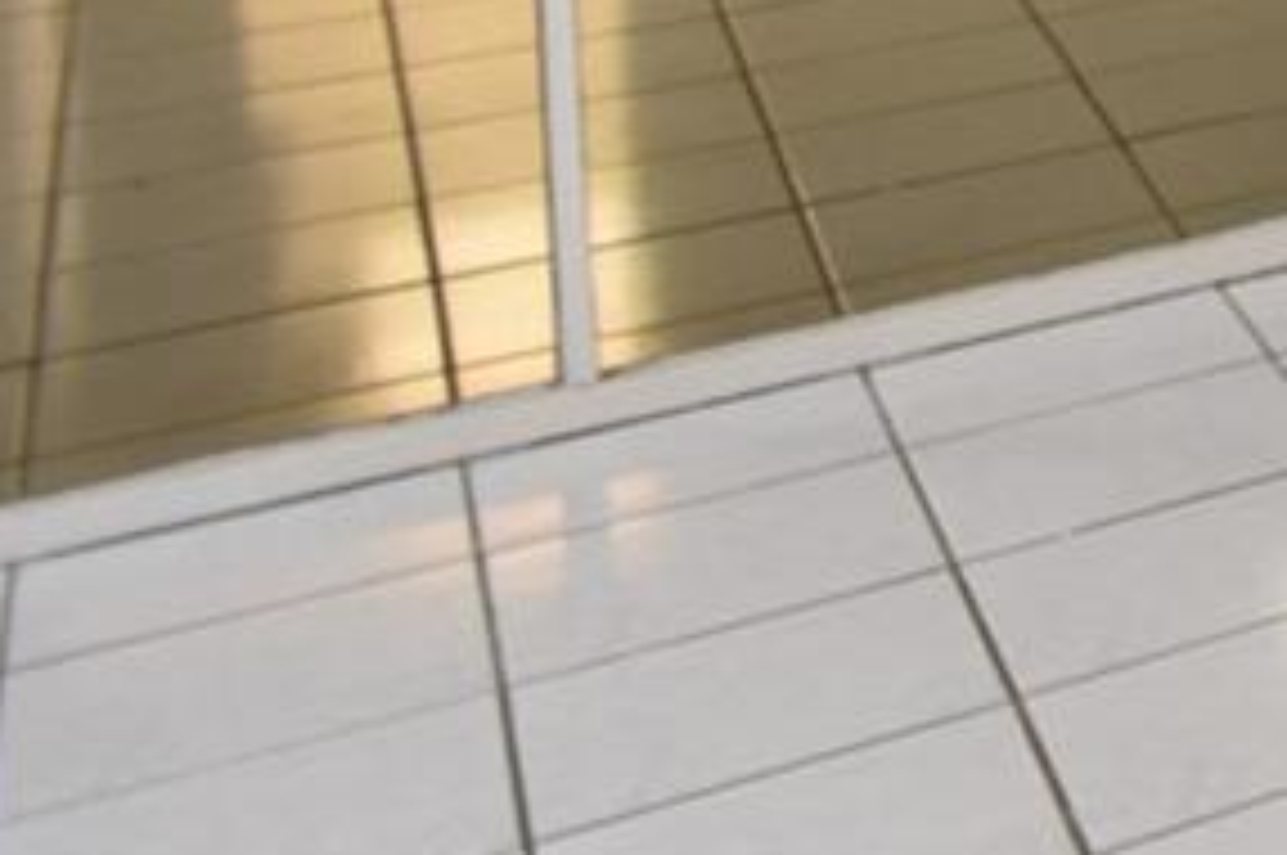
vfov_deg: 13.7
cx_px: 3411
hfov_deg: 13.4
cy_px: -891
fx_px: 3000
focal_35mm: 84
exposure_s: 1/15
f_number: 3.5
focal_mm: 10
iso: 800
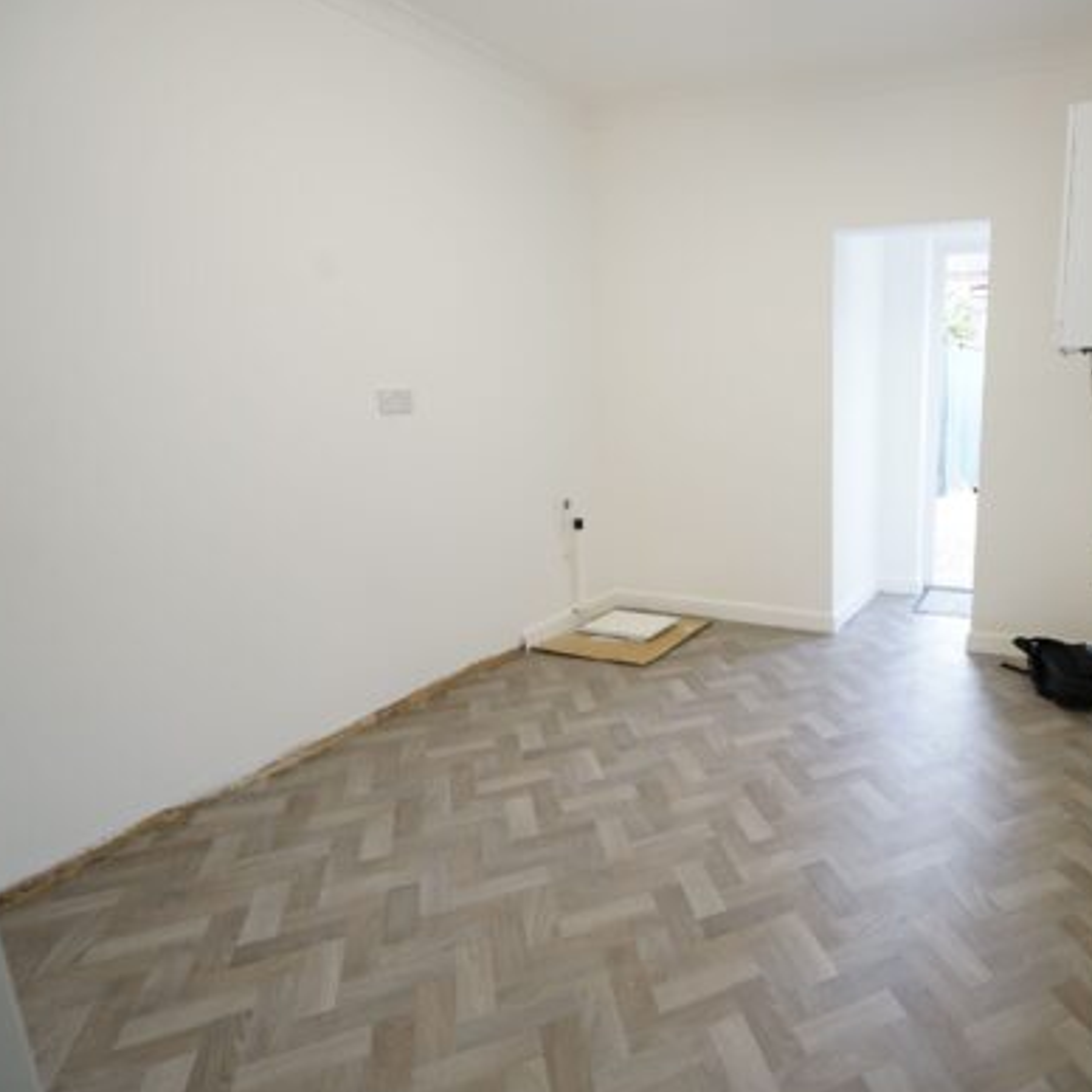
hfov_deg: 68.0
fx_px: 749
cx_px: 805
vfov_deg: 72.1
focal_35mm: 21
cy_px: 554
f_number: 5
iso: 400
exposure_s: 1/60
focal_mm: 16
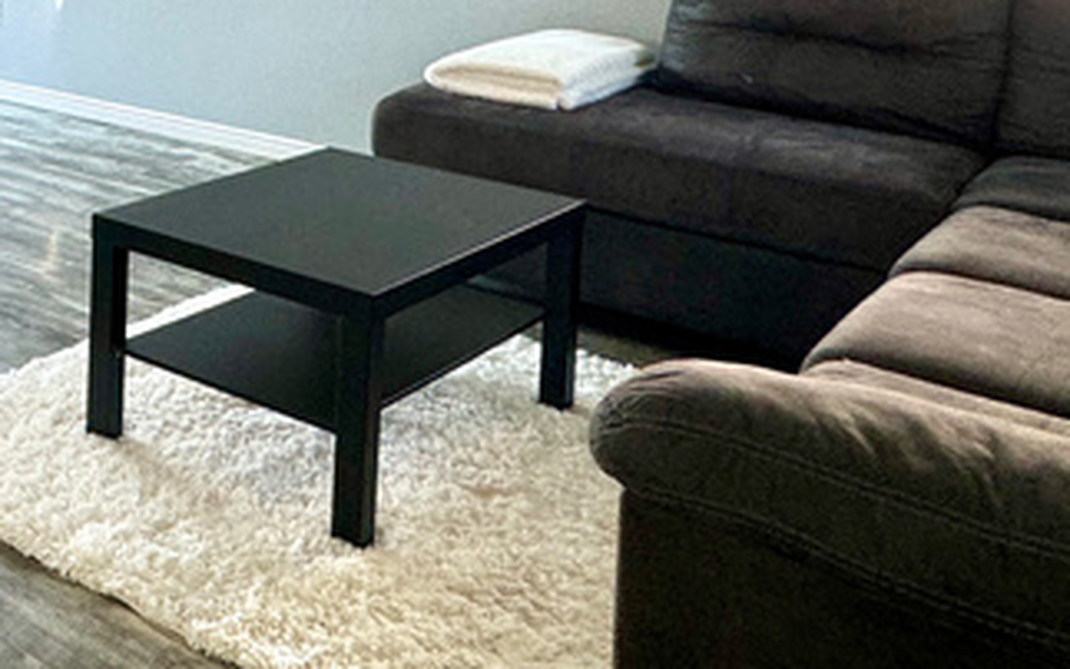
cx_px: -195
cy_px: -99
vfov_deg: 25.1
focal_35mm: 47
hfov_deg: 34.6
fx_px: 1371
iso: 100
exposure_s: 1/120
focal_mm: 2.22
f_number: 2.2
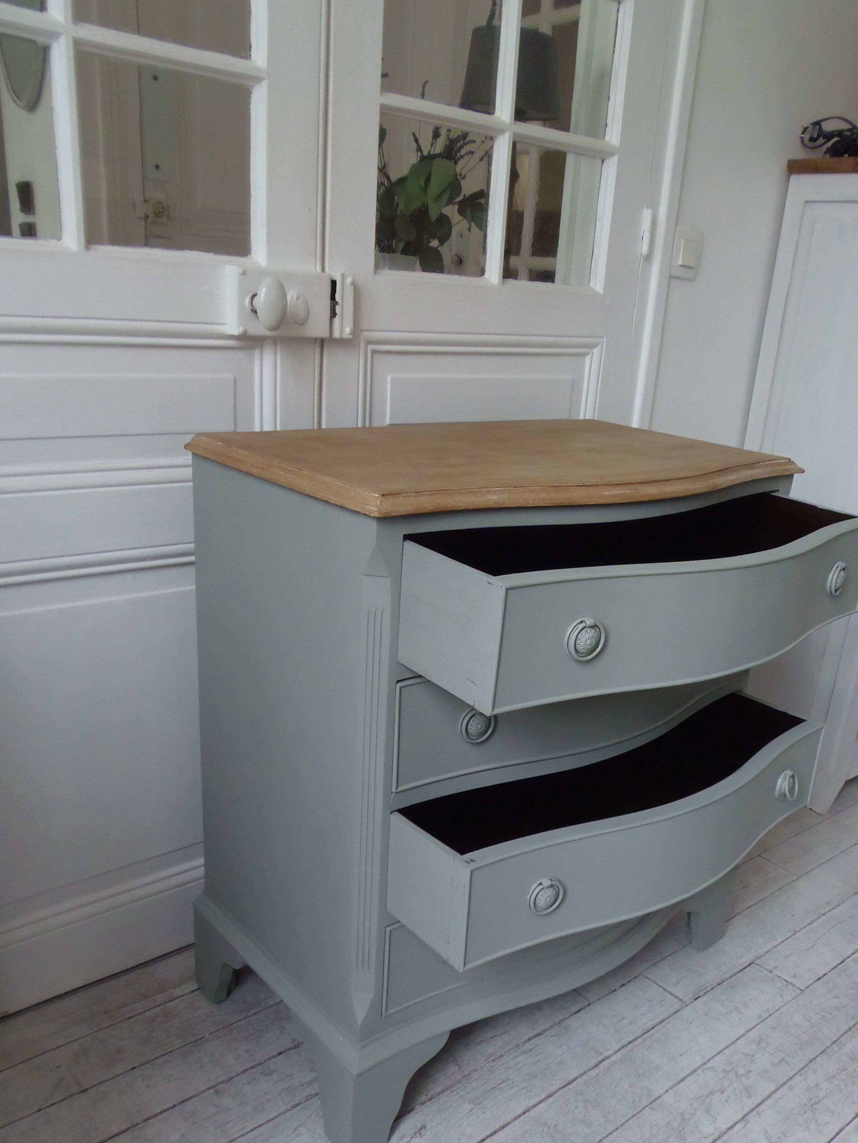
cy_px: 650
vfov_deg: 63.2
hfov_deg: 49.7
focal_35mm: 28
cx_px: 453
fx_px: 925
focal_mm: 4.3
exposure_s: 1/30
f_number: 2.9
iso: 160
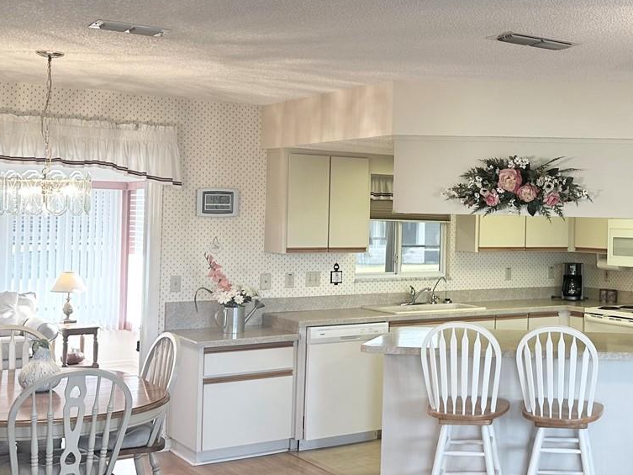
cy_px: 190
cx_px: 554
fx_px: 933
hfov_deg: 35.5
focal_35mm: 51
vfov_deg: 28.5
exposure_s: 1/60
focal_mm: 6.86
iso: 125
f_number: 1.78
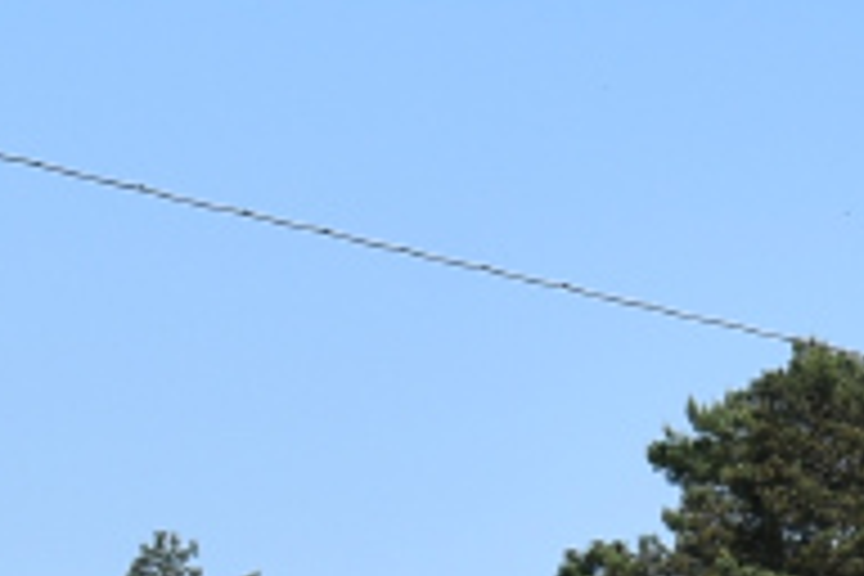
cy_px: 637
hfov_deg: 6.6
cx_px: 1562
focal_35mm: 304
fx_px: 7295
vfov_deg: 4.5
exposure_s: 1/400
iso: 200
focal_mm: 30
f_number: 10
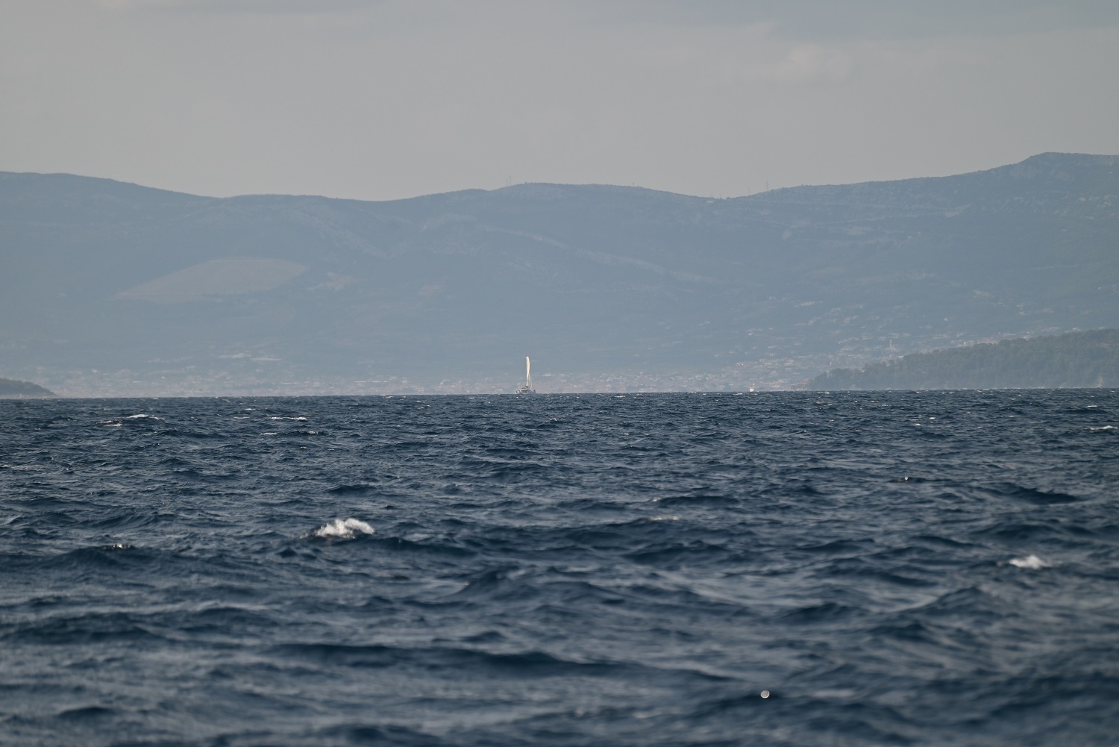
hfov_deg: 6.9
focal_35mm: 300
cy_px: 374
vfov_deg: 4.6
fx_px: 9327
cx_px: 560
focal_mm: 300
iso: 250
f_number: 5.6
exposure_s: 1/3200
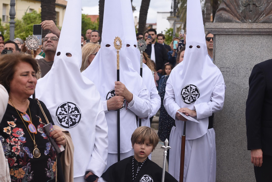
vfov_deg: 19.5
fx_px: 529
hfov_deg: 28.8
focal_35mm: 70
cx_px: 136
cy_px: 91
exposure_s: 1/200
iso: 100
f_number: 5
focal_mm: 70
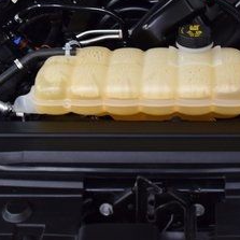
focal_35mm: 88
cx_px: 166
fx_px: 690
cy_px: 29
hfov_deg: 19.6
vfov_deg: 19.4
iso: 1600
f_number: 4
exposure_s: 1/60
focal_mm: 24
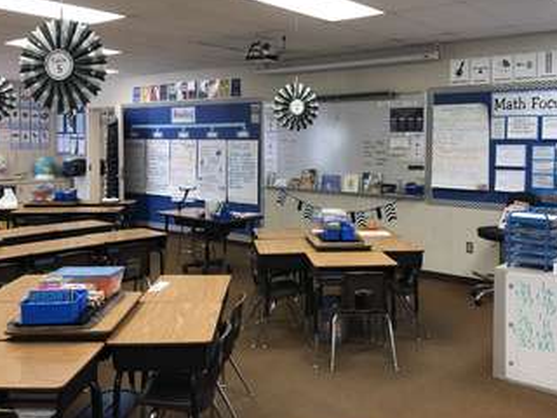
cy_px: 167
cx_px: 299
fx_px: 563
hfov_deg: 52.6
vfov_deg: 40.5
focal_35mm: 35
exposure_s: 1/24
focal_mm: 4
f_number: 1.8
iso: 40
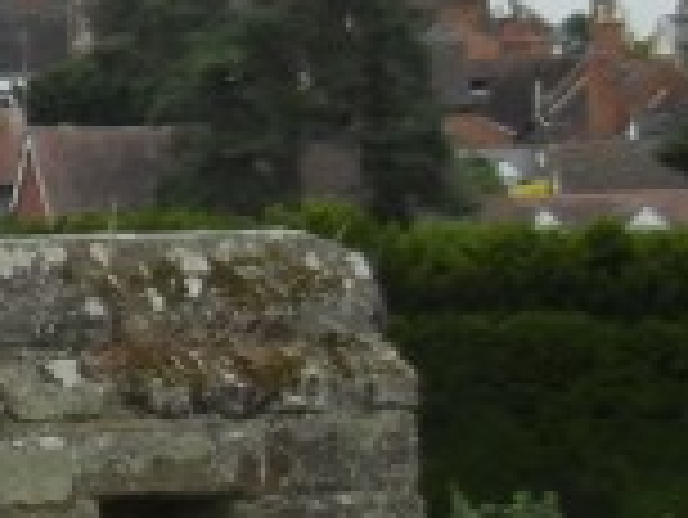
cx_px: -1228
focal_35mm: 201
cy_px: 59
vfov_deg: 7.4
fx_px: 3998
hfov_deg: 8.5
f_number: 3.5
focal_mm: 5.4
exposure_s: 1/980
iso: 160
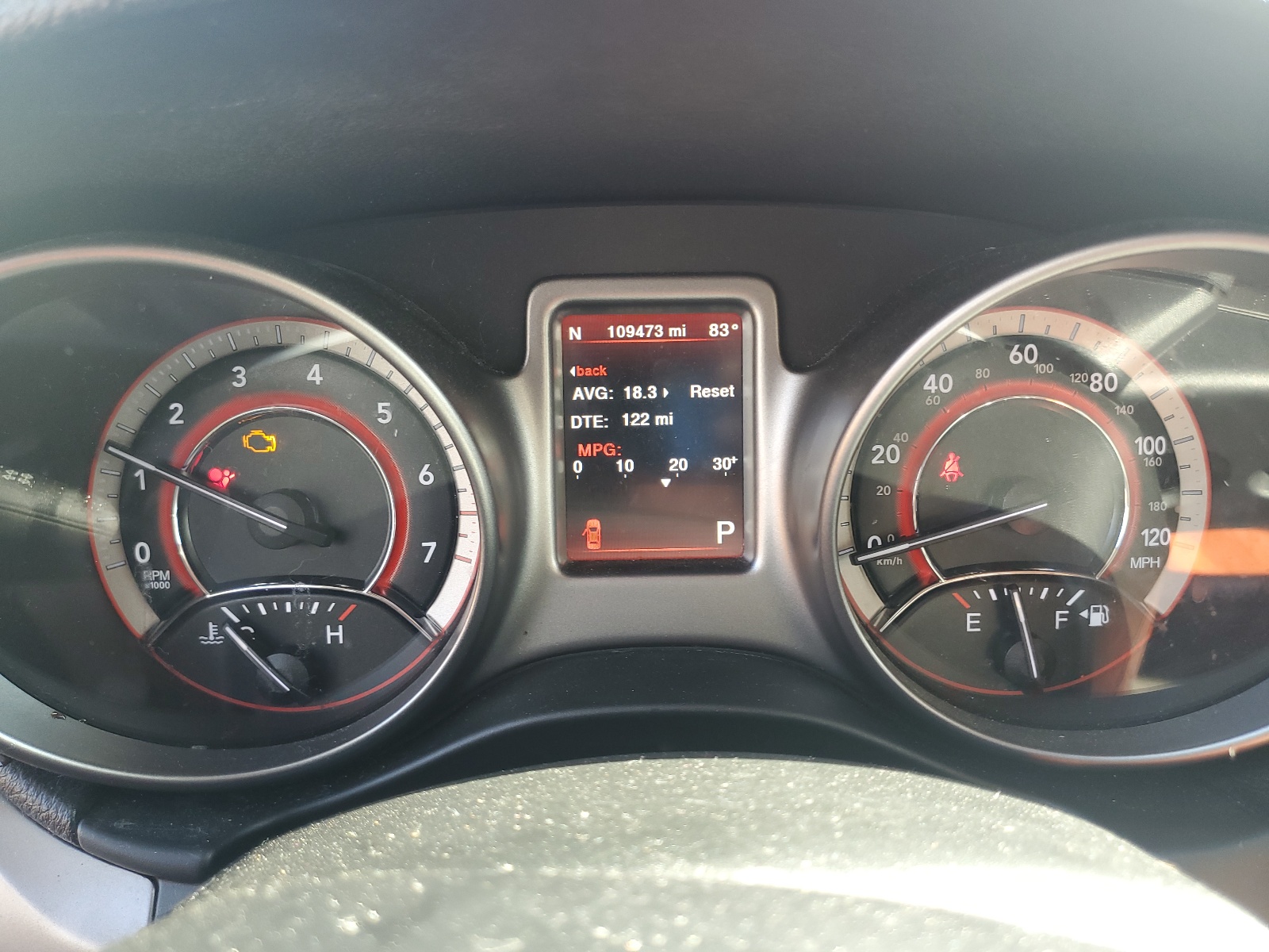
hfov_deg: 67.3
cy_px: 476
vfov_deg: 53.1
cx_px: 634
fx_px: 953
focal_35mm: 26
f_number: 1.5
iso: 59
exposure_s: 1/60.2
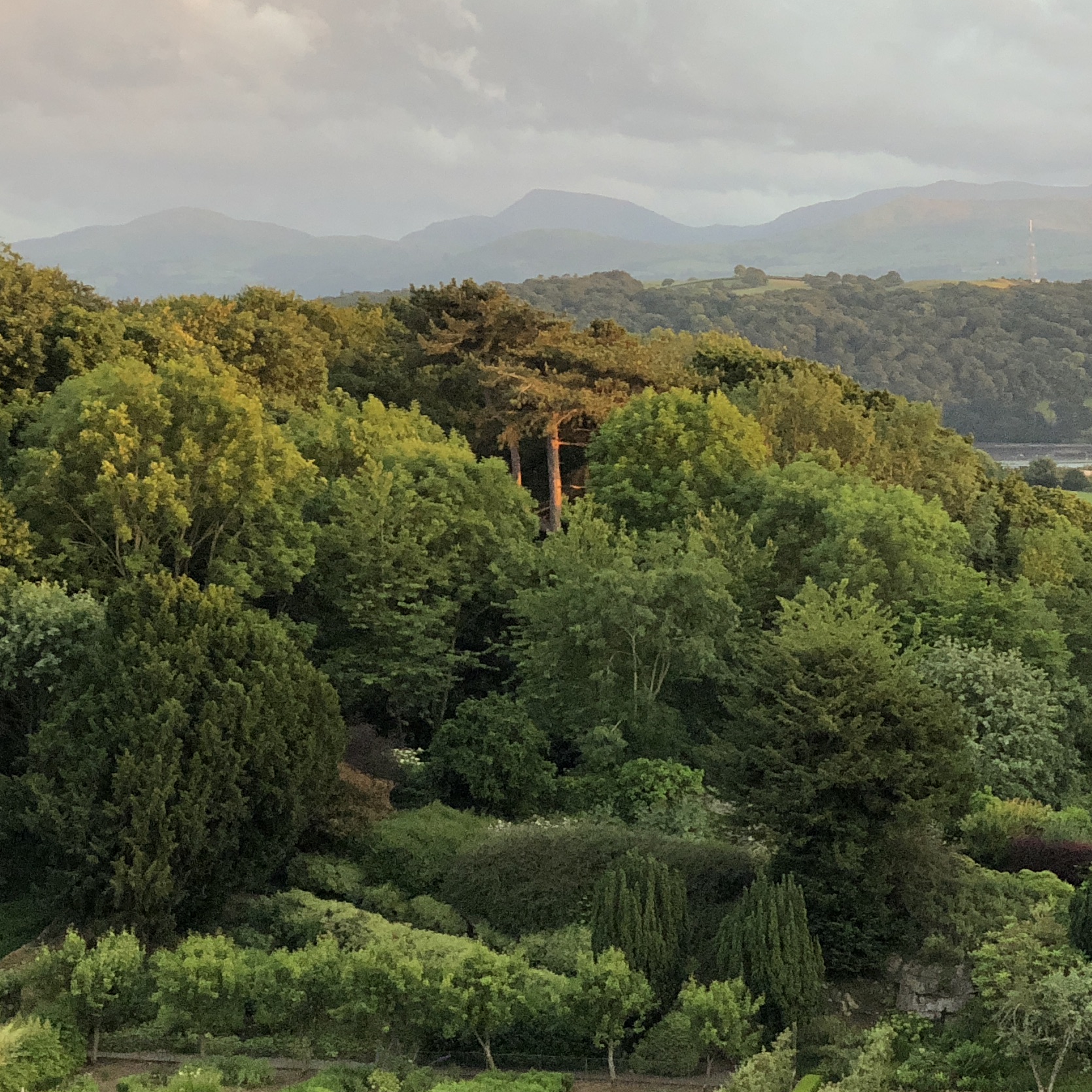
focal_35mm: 111
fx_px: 3962
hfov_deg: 15.2
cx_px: 1235
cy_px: 545
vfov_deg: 15.7
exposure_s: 1/60
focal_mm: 6
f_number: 2.4
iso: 50
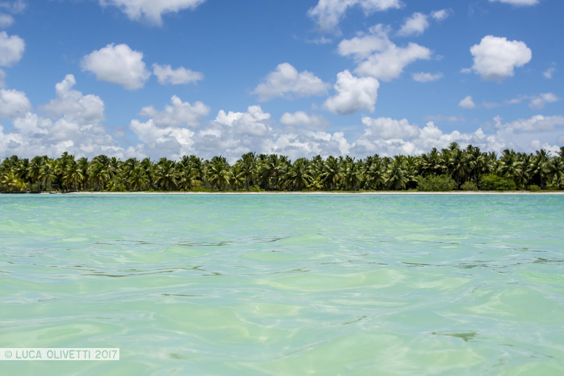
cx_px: 282
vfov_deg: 31.9
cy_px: 188
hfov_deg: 46.4
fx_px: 658
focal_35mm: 42
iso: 400
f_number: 7.1
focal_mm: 28
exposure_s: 1/2000
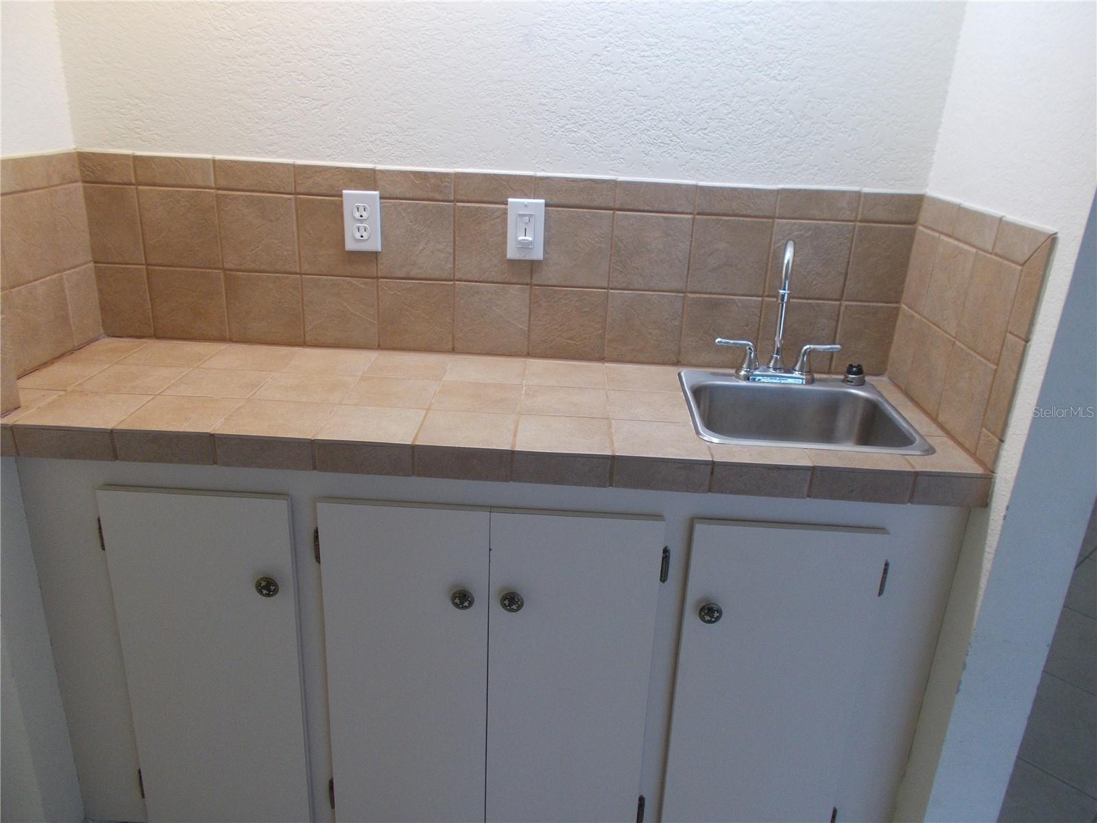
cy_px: 412
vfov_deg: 53.1
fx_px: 824
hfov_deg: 67.3
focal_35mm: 26
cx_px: 548
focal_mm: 4.6
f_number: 3.2
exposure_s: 1/25
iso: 160
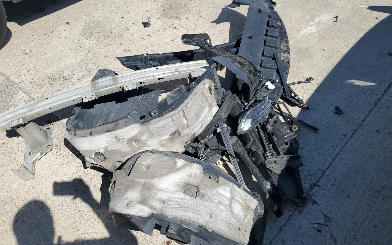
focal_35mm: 28
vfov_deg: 44.5
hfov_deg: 66.5
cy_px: 123
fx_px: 299
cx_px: 196
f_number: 1.5
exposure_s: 1/3333
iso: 50
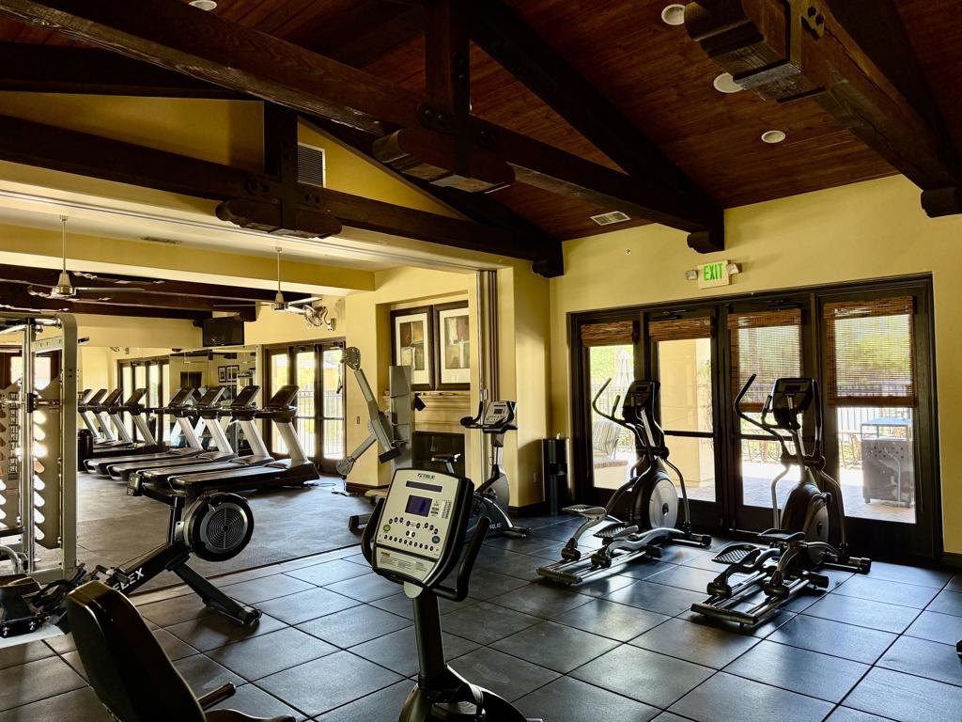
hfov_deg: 71.6
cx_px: 481
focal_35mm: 24
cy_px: 361
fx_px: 667
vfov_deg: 56.8
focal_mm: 6.76
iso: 200
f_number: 1.78
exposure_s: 1/79
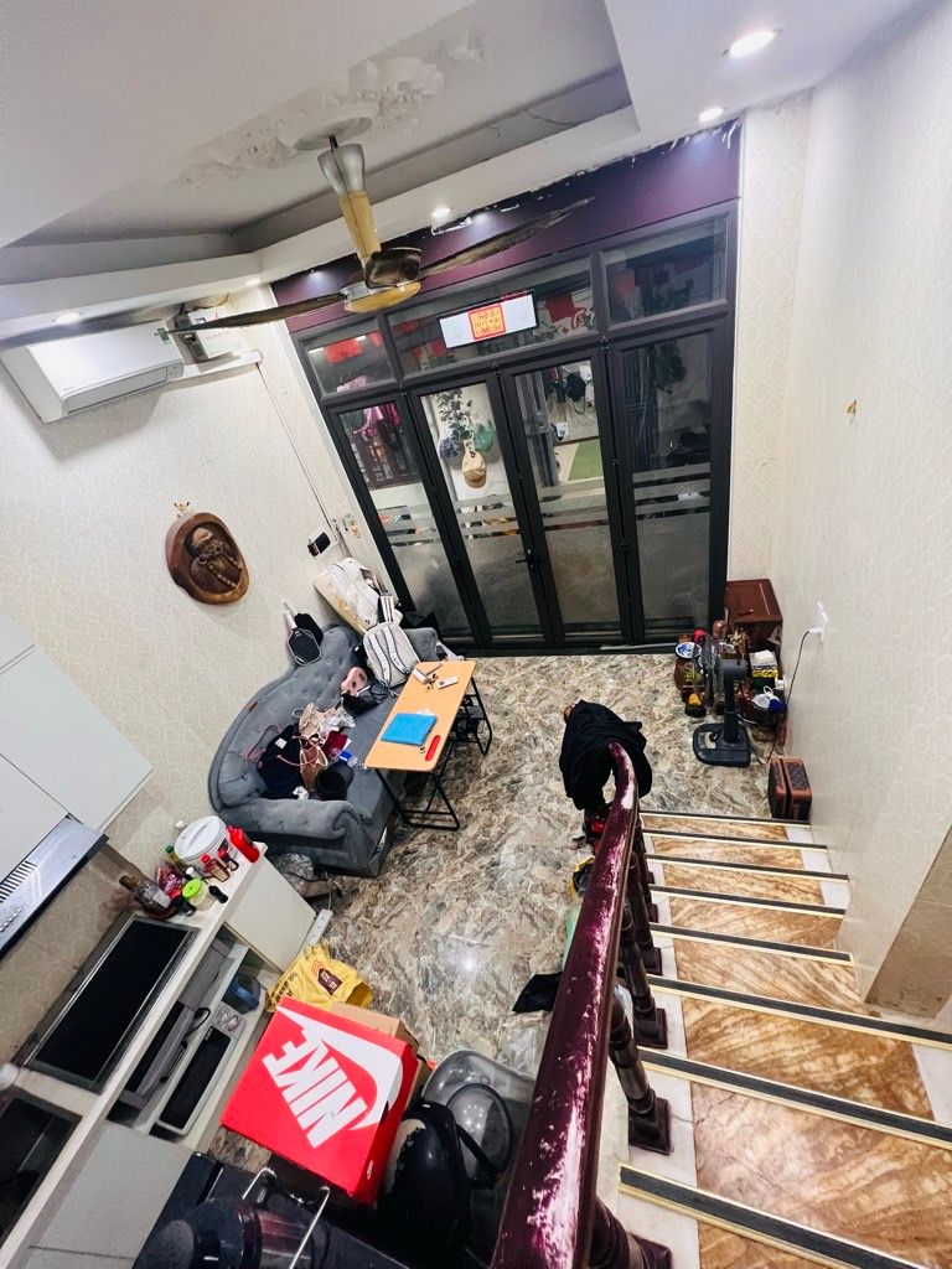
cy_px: 634
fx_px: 477
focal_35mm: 13
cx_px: 476
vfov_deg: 106.2
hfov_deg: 89.9
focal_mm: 1.57
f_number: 1.8
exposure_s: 1/50
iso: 400
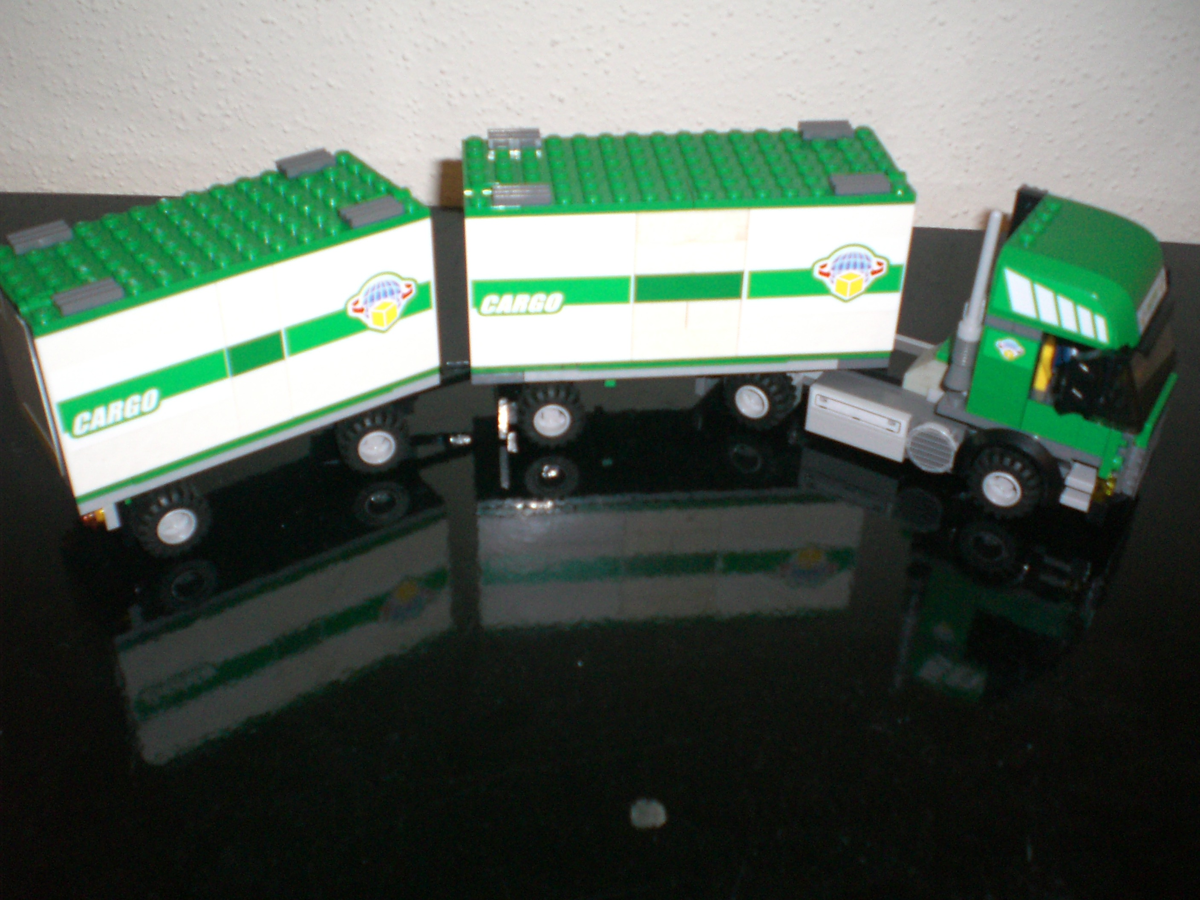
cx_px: 600
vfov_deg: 37.7
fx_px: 1317
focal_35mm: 38
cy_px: 450
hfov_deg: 49.0
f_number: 3.1
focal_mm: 6.3
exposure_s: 1/60
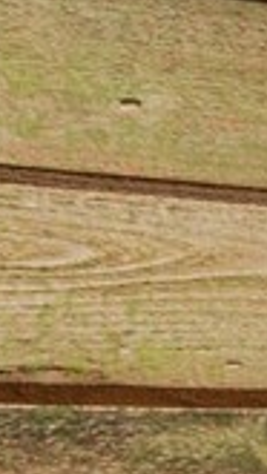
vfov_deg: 12.3
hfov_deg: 4.8
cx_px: 1616
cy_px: 501
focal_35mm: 172
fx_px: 2162
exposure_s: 1/125
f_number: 7.1
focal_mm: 16
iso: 250
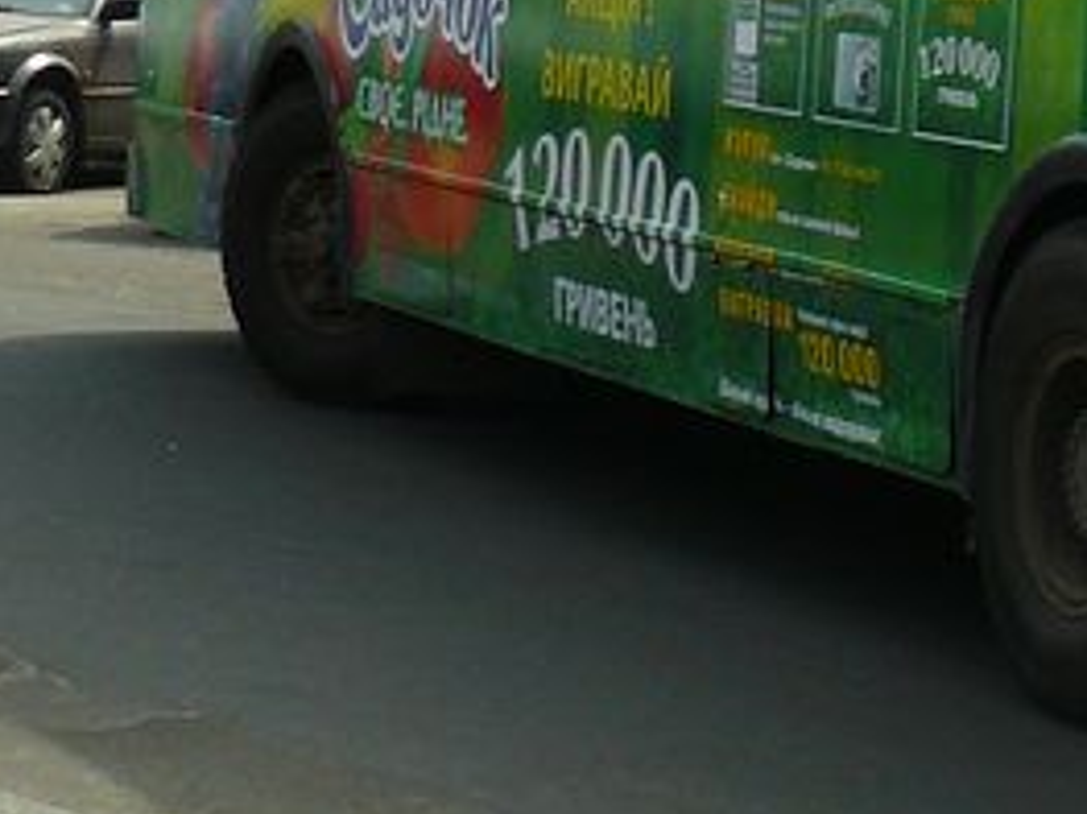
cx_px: 1967
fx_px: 4394
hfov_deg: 12.8
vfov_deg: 10.2
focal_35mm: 140
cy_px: -492
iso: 100
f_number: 3.6
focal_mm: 6
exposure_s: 1/640
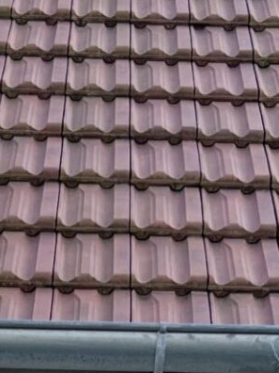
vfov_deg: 10.3
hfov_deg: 8.8
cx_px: 81
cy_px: 883
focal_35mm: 168
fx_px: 1805
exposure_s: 1/1009
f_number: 1.5
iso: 50
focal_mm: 5.7
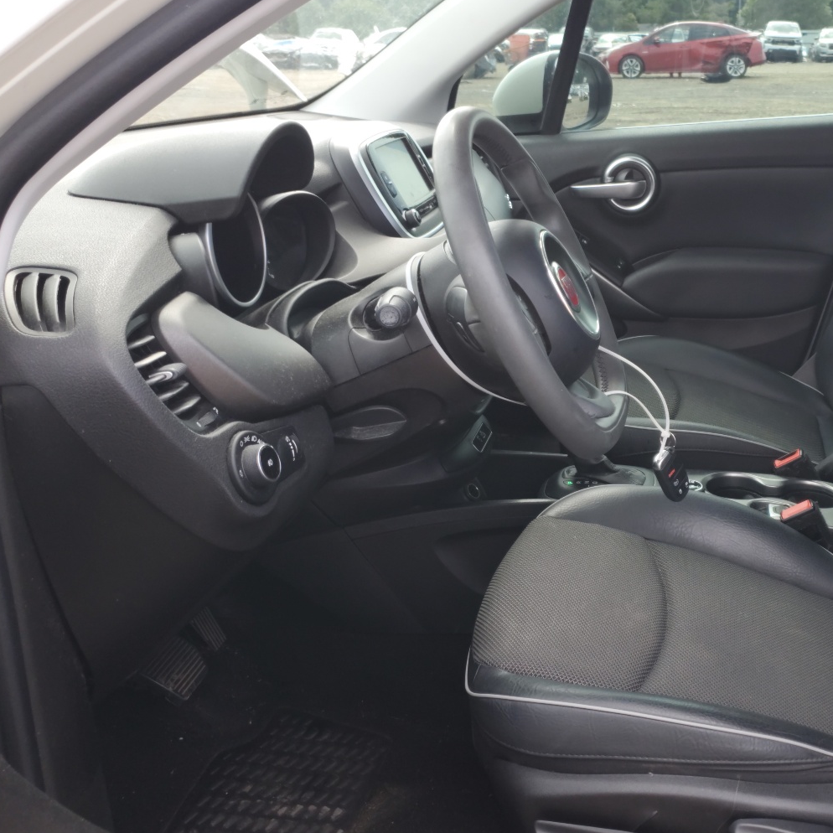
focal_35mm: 37
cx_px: 635
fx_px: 1007
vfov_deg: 44.9
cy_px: 405
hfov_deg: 43.3
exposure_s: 1/370
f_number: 1.5
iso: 50
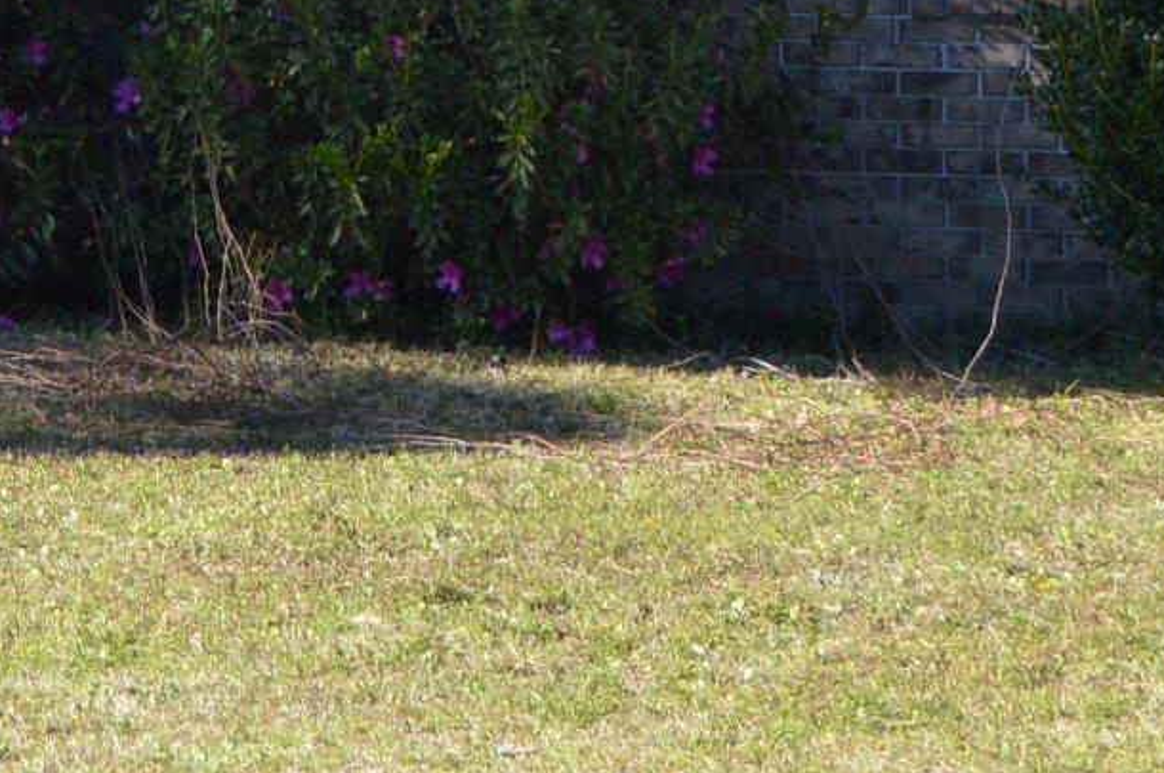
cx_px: -347
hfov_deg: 8.1
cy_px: -802
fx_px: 8105
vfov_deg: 5.3
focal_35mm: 251
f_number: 6.3
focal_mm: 34
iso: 100
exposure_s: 1/160
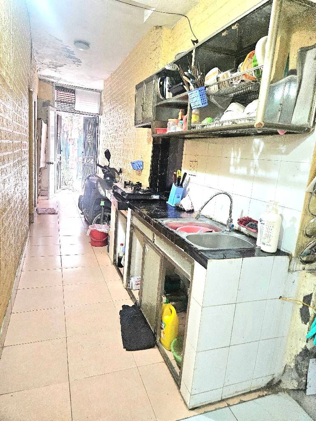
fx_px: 280
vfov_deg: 73.9
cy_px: 210
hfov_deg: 58.9
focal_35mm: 23
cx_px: 158
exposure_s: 1/101
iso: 800
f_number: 1.8
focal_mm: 5.4
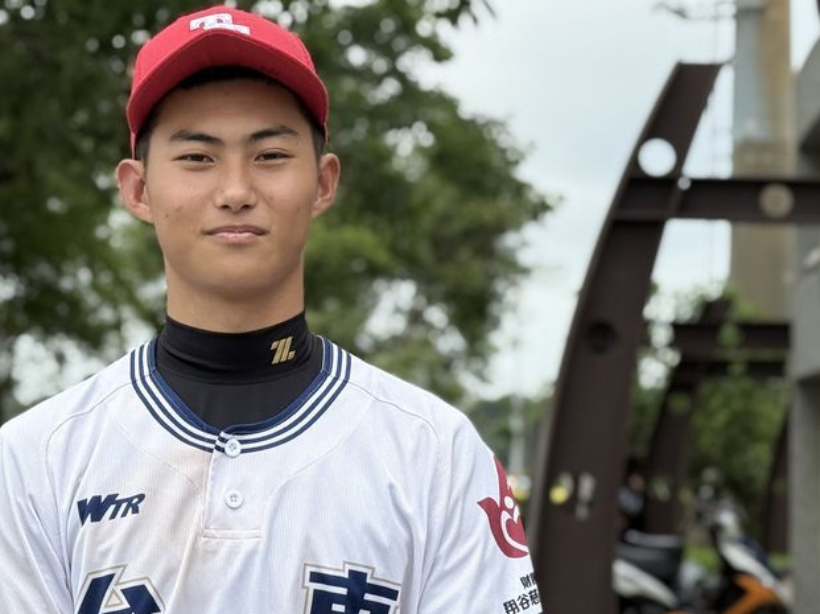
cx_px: 213
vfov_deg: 14.9
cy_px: 285
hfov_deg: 19.7
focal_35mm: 99
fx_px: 2344
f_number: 1.78
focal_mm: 6.76
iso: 80
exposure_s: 1/3096
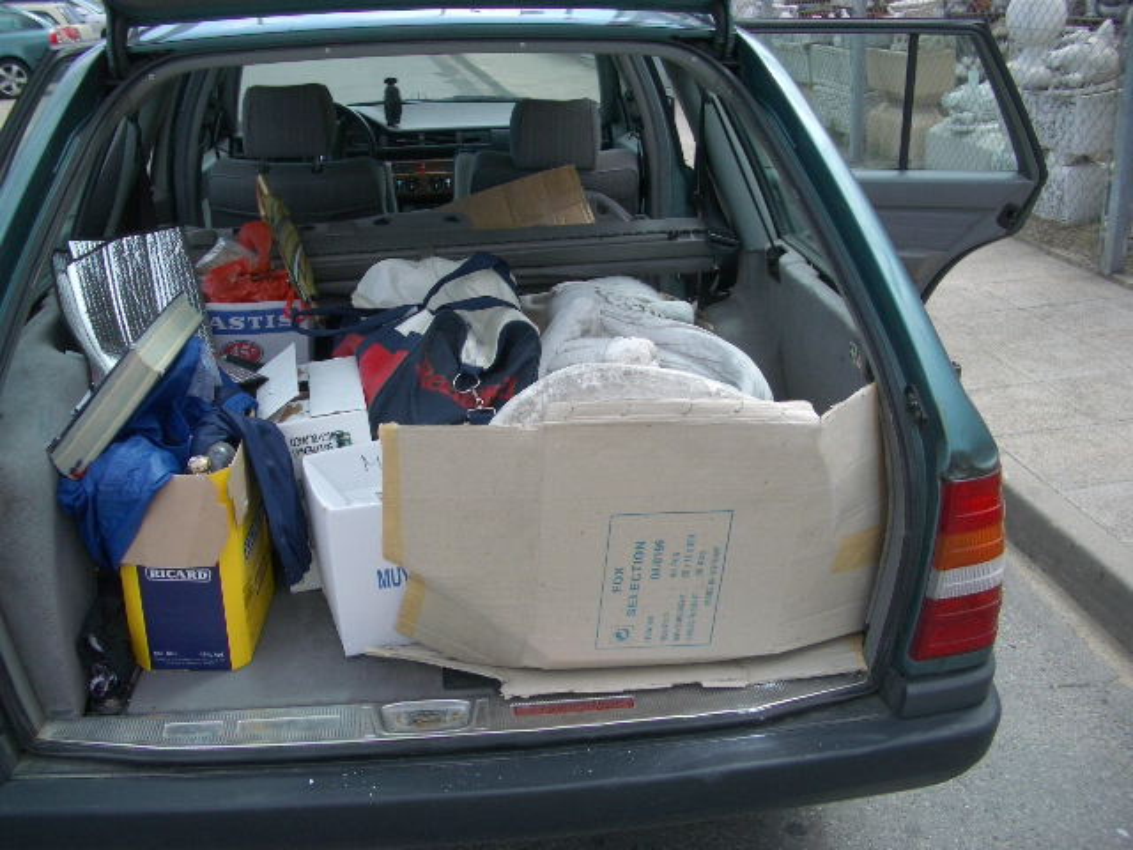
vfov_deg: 40.7
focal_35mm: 35
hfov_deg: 52.6
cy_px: 425
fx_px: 1146
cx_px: 566
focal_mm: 5.8
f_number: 2.6
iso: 50
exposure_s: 1/640
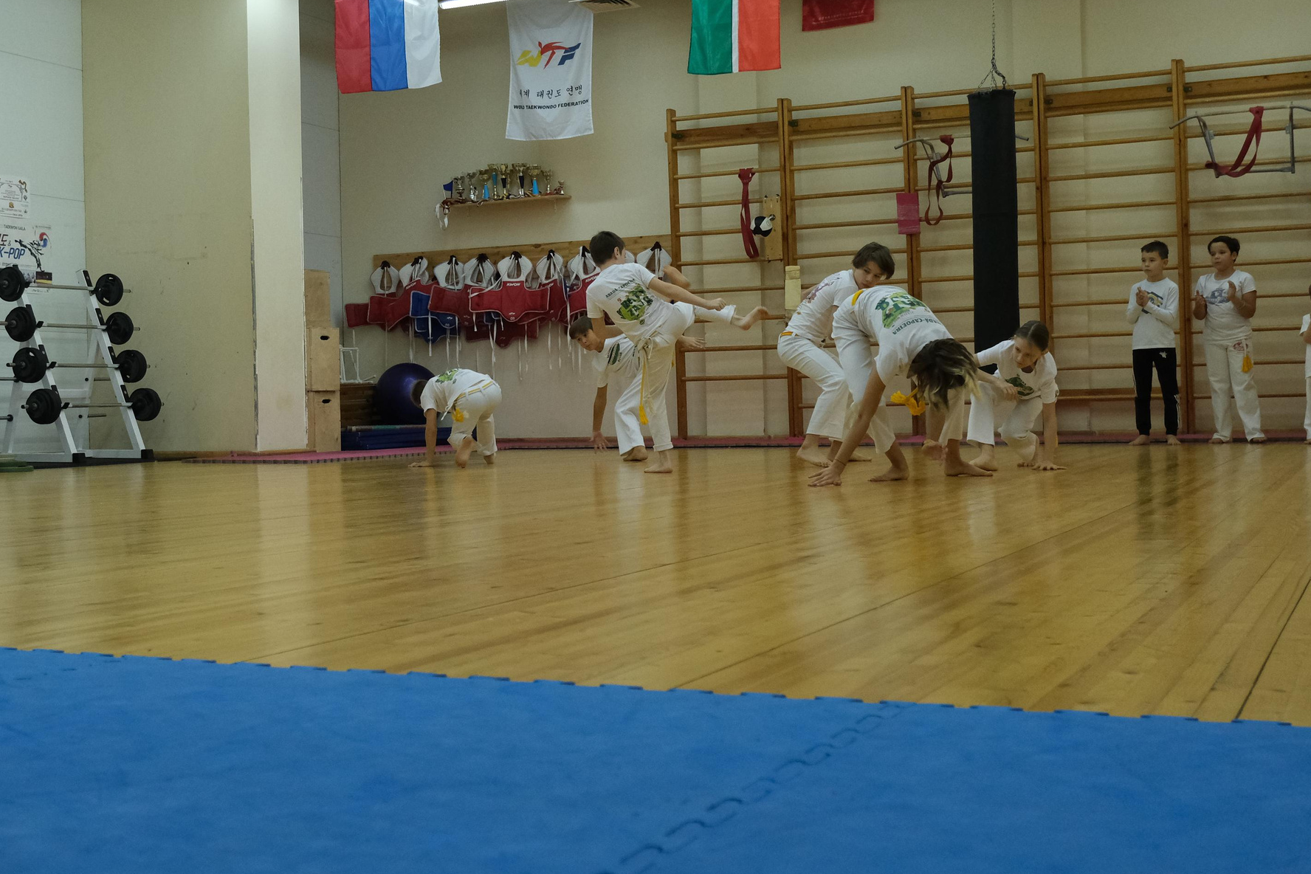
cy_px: 409
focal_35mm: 49
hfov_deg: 40.0
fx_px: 1784
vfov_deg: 27.5
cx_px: 480
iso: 2500
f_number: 4.2
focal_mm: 22.8
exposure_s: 1/320
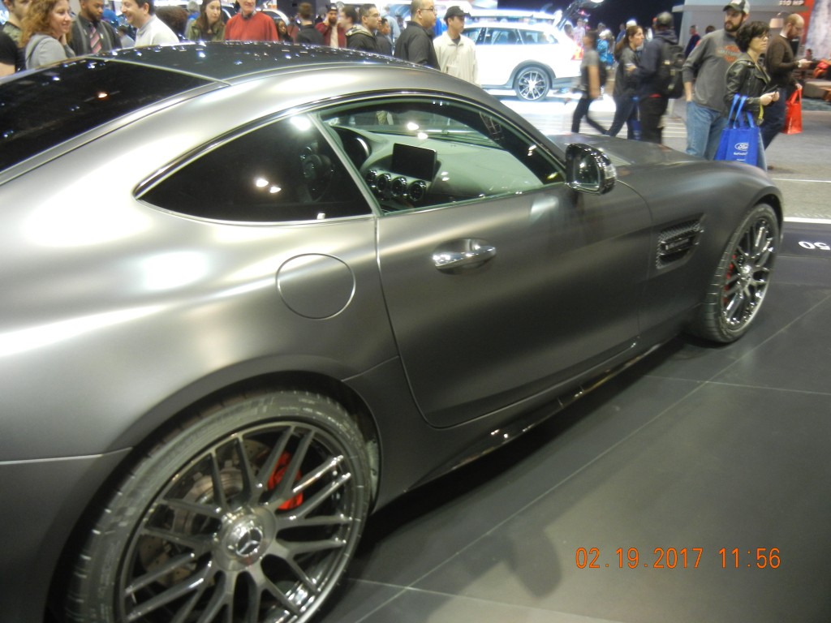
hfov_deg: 60.0
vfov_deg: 46.8
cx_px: 416
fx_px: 720
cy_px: 312
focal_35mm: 30
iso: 400
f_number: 3.5
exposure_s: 1/23.6
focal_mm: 5.4
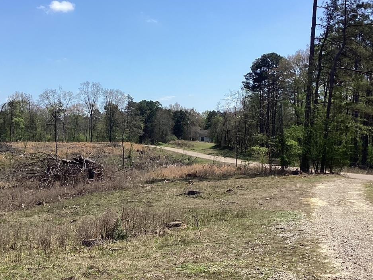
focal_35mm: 54
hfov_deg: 35.3
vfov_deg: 27.0
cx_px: 137
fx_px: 582
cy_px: 157
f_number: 2.4
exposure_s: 1/1481
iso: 25
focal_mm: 3.3
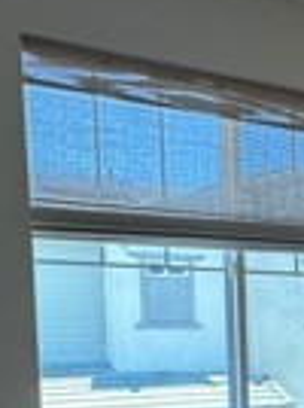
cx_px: 553
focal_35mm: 67
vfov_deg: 27.6
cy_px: 393
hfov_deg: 17.5
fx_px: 787
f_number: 2.2
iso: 160
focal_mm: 2.22
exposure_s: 1/120
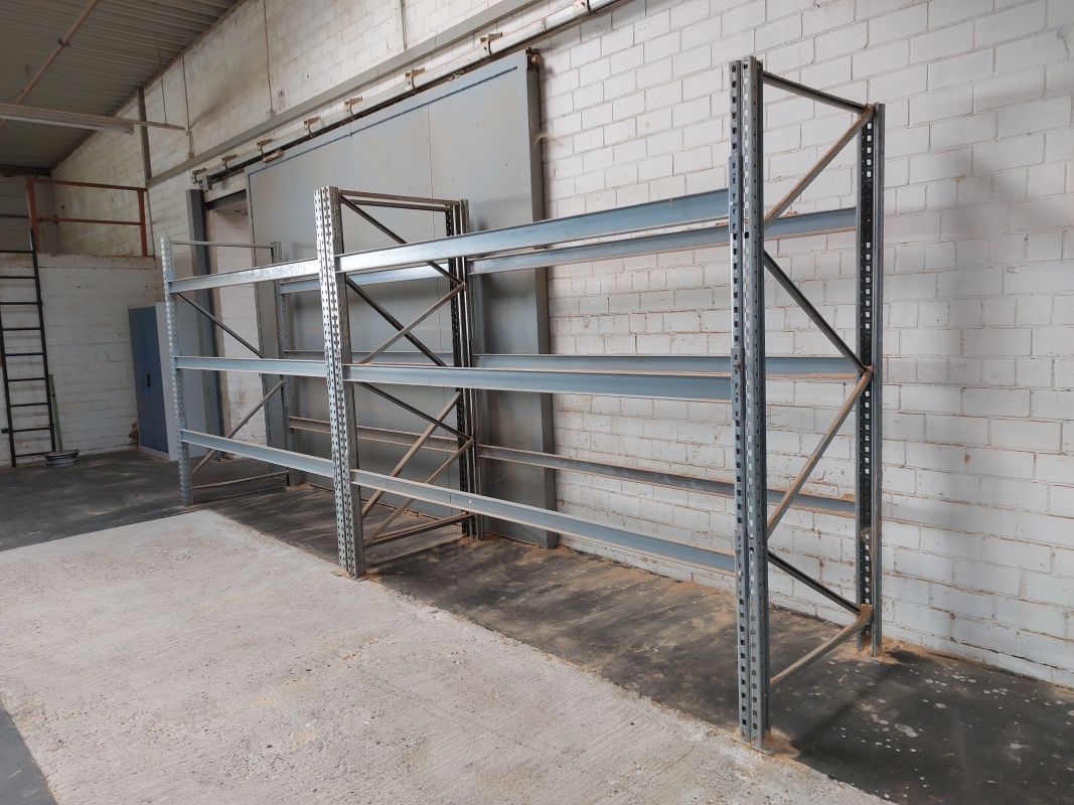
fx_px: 776
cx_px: 537
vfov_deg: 54.9
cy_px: 402
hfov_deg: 69.4
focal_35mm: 25
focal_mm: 5.23
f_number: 1.8
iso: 100
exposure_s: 1/50
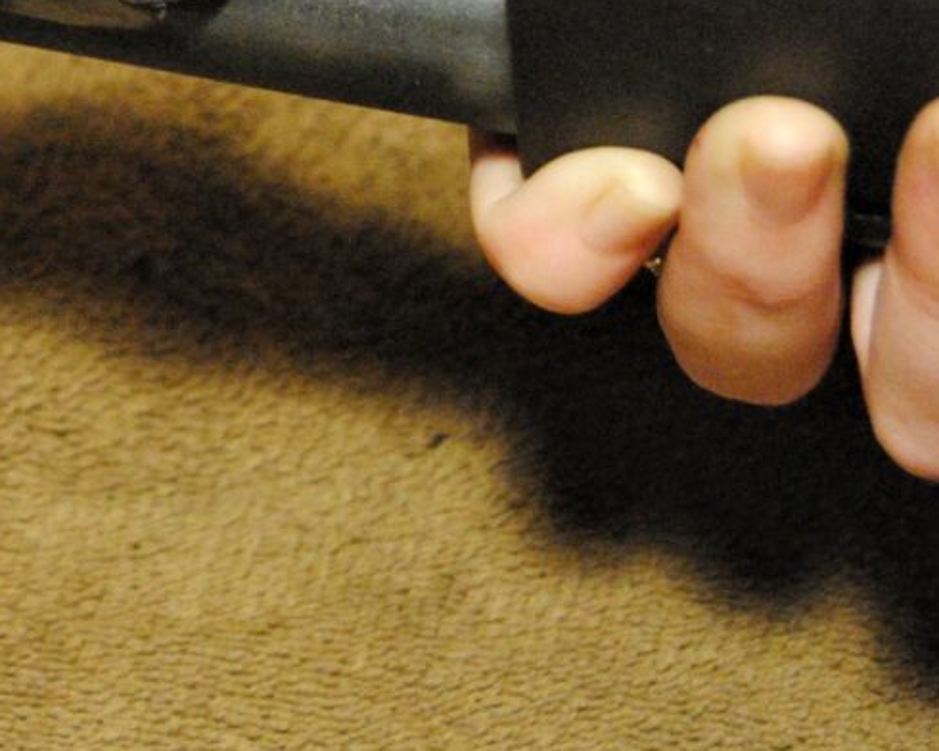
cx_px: 42
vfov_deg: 9.1
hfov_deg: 11.4
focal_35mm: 168
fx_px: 4669
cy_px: -157
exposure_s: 1/20
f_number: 4.8
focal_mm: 38
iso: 1600
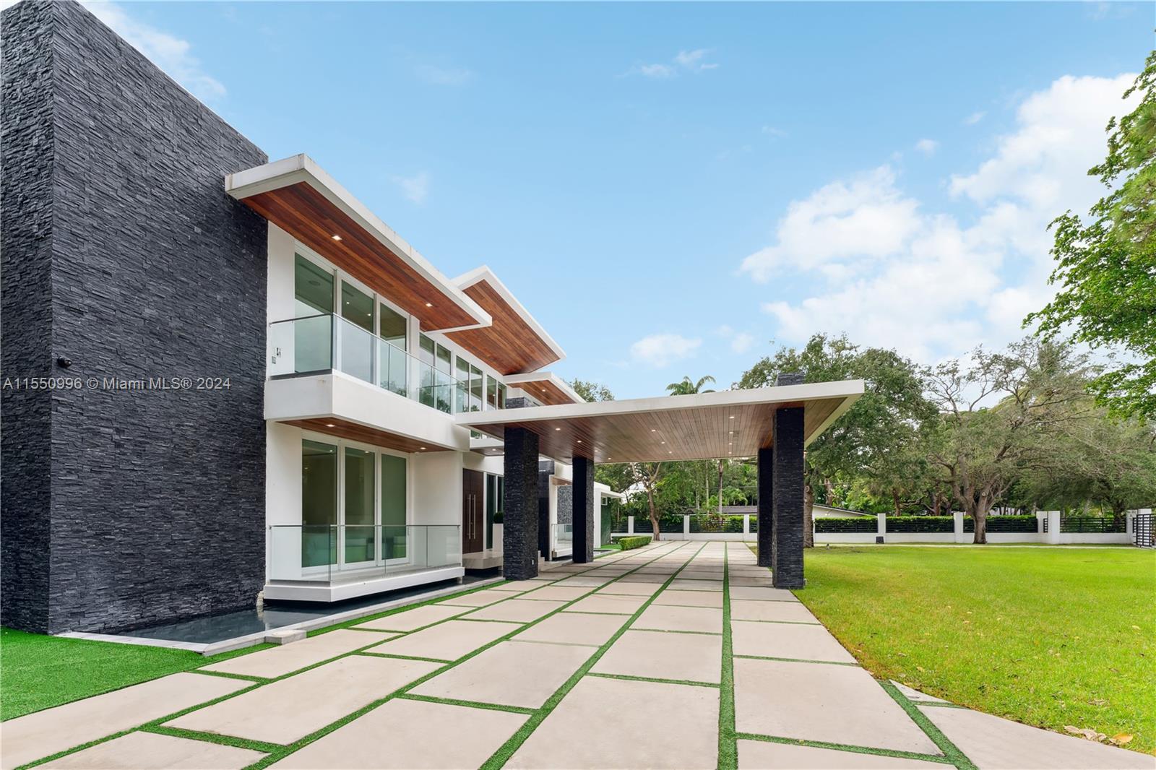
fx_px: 449
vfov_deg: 81.2
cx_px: 578
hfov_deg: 104.3
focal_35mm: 14
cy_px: 385
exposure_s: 1/13
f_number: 9
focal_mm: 14
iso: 100
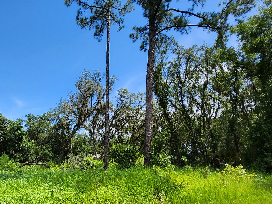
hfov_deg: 79.3
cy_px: 151
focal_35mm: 20
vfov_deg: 62.5
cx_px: 92
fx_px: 157
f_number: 2.2
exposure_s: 1/1036
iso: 32
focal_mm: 1.7
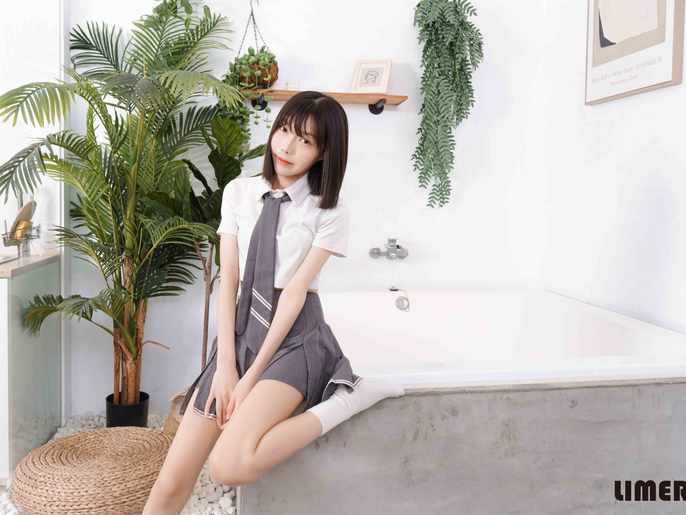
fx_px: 614
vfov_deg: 45.4
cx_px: 358
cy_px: 256
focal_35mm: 31
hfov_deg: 58.3
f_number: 6.3
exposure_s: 1/60
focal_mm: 28
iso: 400
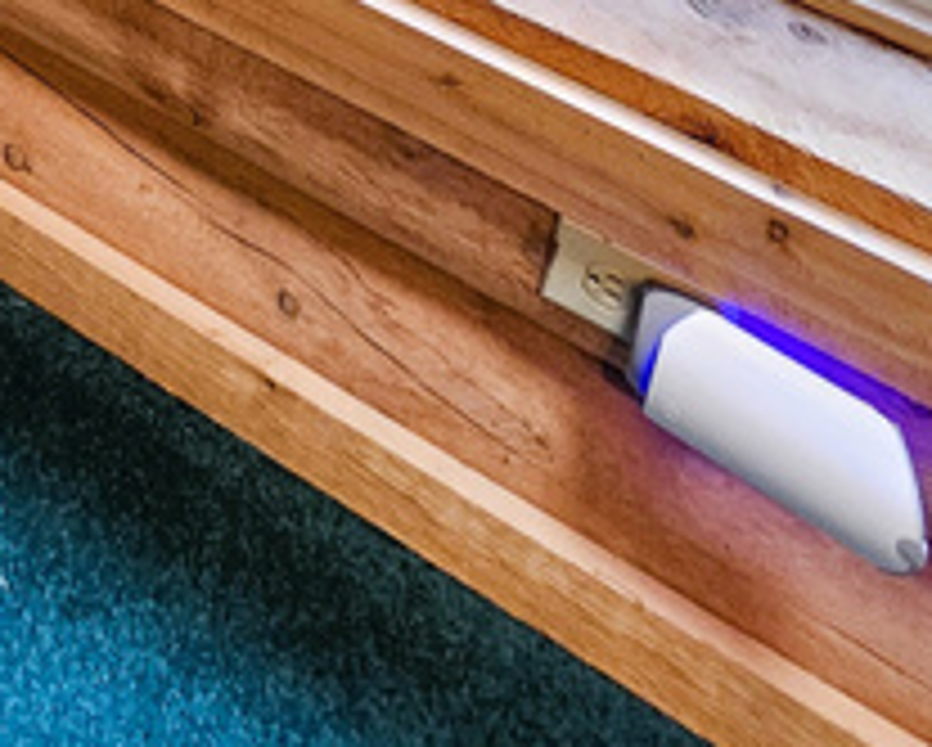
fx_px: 1298
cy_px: -972
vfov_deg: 16.1
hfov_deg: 32.3
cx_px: -203
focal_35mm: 47
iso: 320
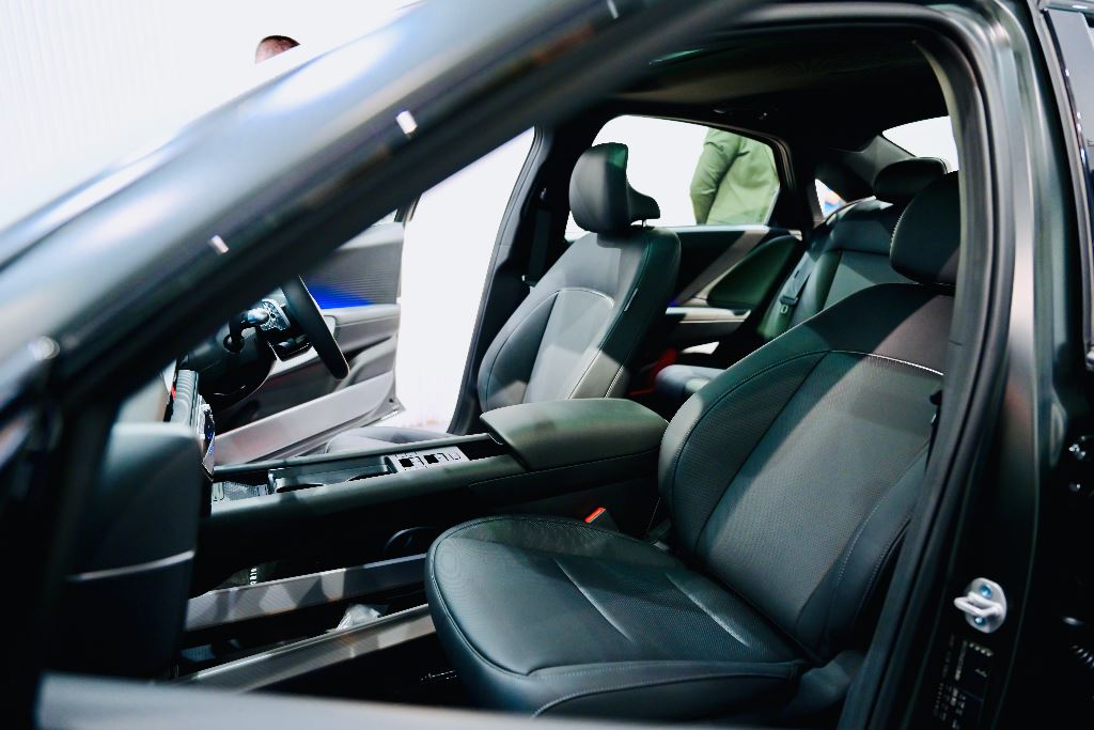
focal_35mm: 24
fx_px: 729
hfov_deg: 73.7
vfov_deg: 53.1
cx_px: 547
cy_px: 365
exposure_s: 1/80
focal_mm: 24
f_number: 2.8
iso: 1000
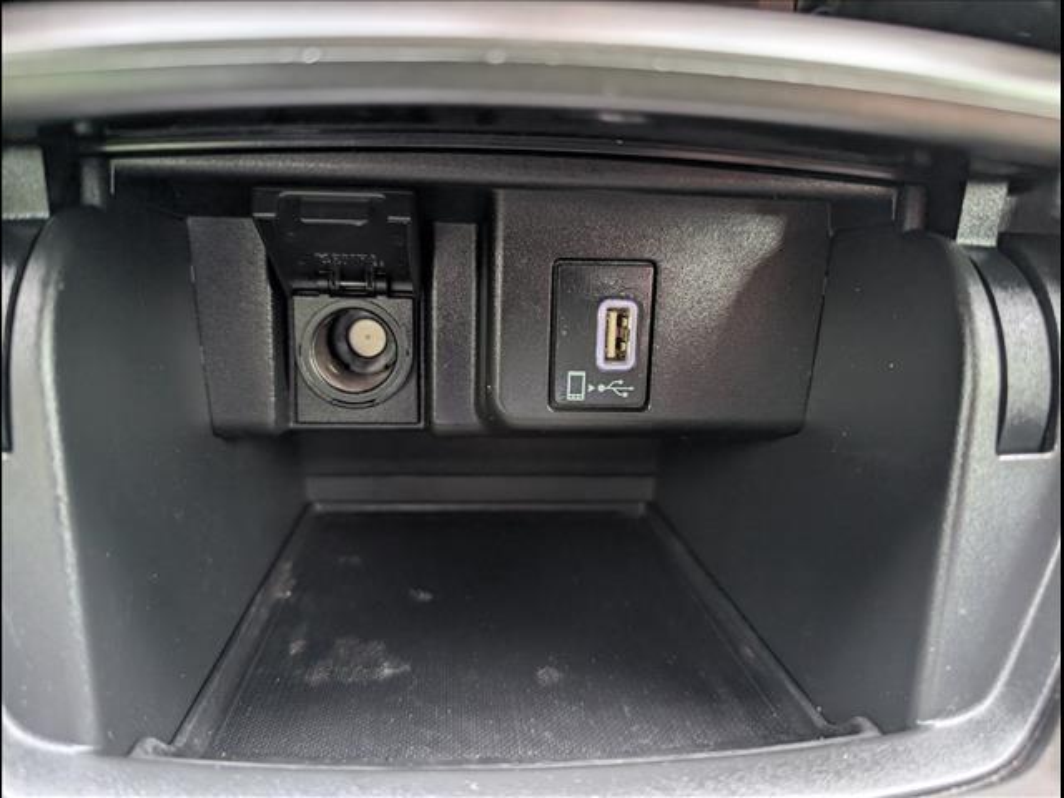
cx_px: 532
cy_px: 399
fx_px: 738
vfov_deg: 56.8
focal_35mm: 24
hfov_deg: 71.6
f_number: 1.68
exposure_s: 1/103
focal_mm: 6.9
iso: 354
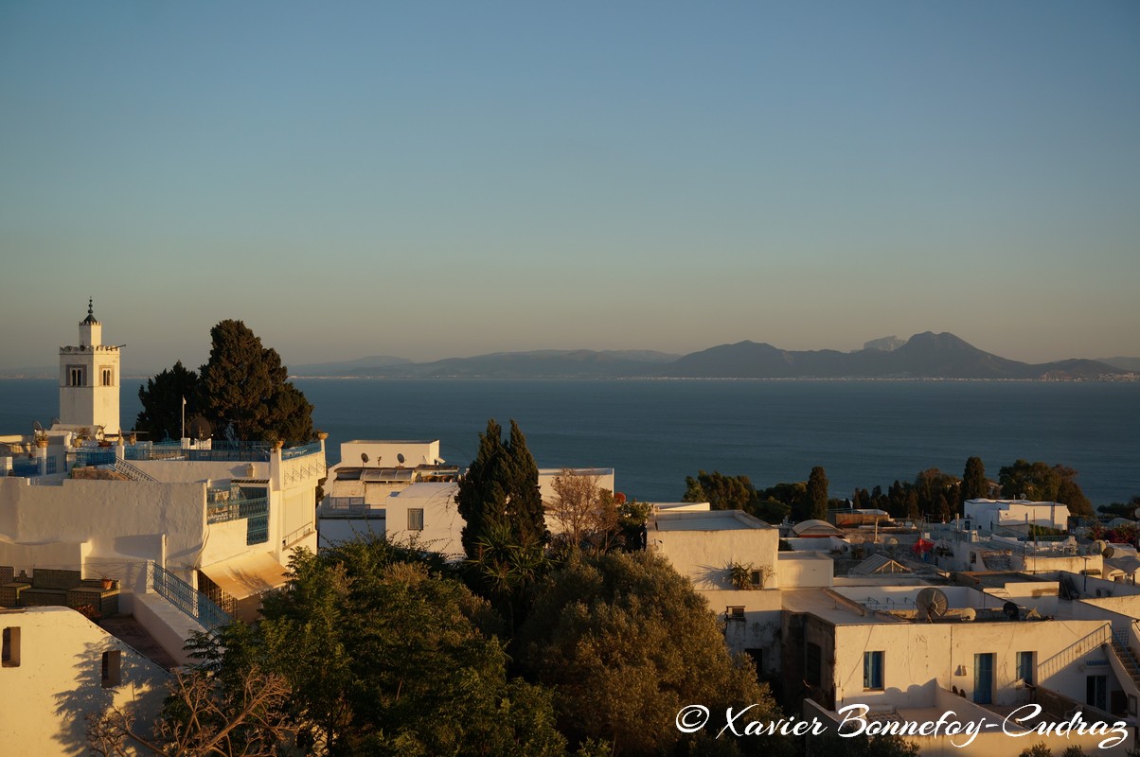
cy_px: 378
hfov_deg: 42.4
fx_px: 1471
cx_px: 570
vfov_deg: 28.9
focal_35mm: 46
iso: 100
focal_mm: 31
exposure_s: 1/320
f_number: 5
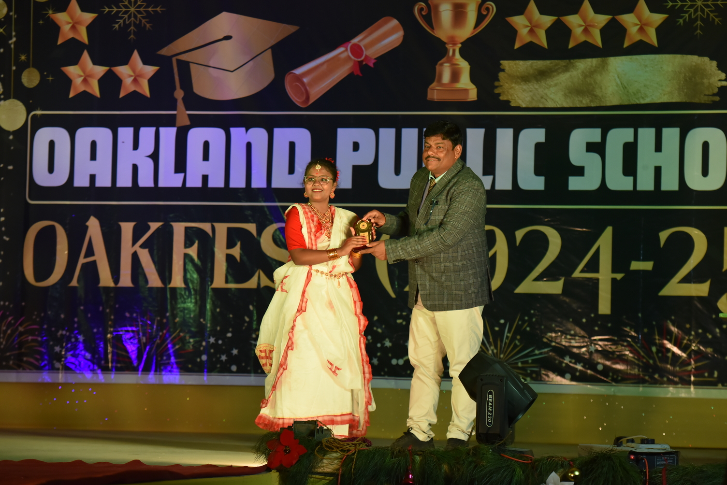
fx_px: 2424
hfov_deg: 17.1
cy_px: 242
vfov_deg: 11.4
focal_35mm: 120
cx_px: 364
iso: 1600
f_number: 2.8
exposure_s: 1/400
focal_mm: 120
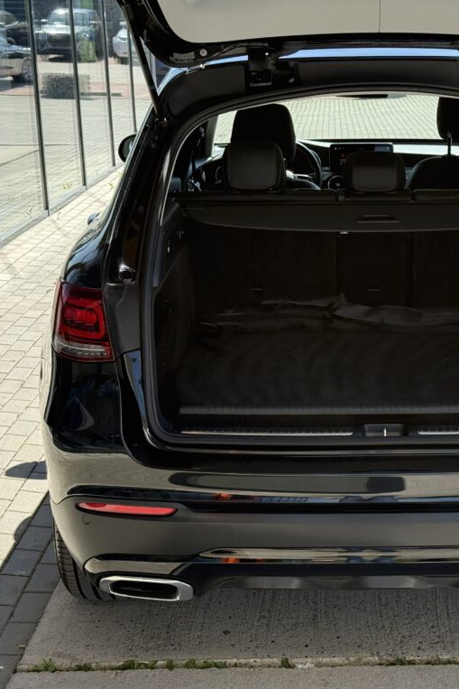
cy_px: 344
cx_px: 368
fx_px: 1281
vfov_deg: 30.1
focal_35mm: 67
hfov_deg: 20.1
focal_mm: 6.76
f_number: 1.78
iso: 100
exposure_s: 1/1883
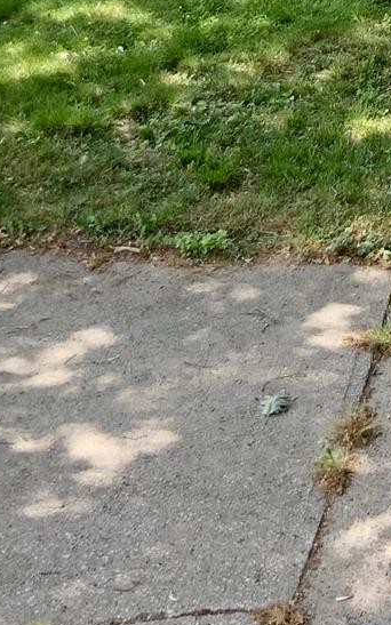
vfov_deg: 16.8
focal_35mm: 115
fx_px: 1960
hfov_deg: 10.6
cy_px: -246
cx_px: 717
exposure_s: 1/247
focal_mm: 3
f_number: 1.8
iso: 16
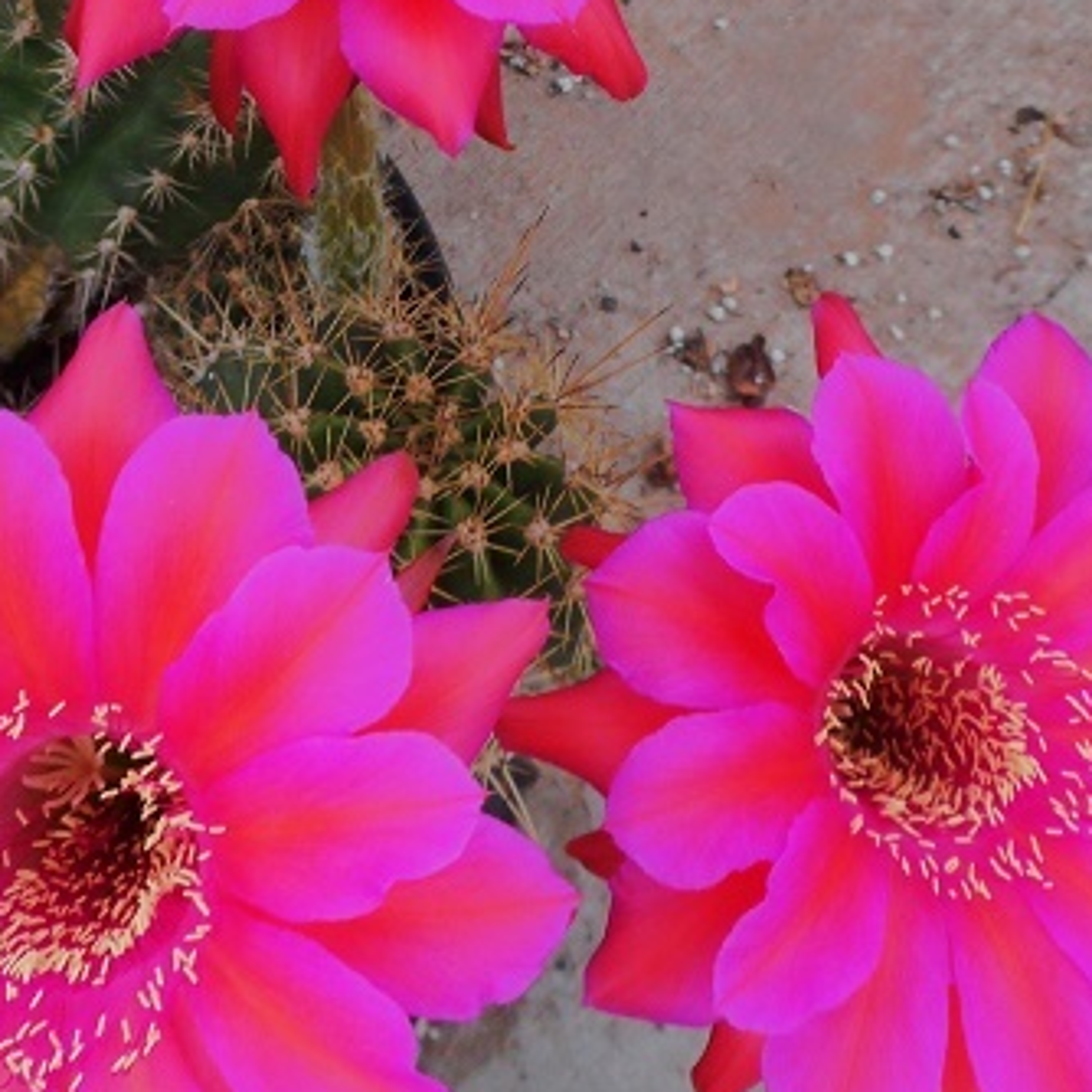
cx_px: 494
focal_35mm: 66
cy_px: 129
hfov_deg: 26.1
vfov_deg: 25.4
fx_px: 2356
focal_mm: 6
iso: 200
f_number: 4.2
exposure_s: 1/30
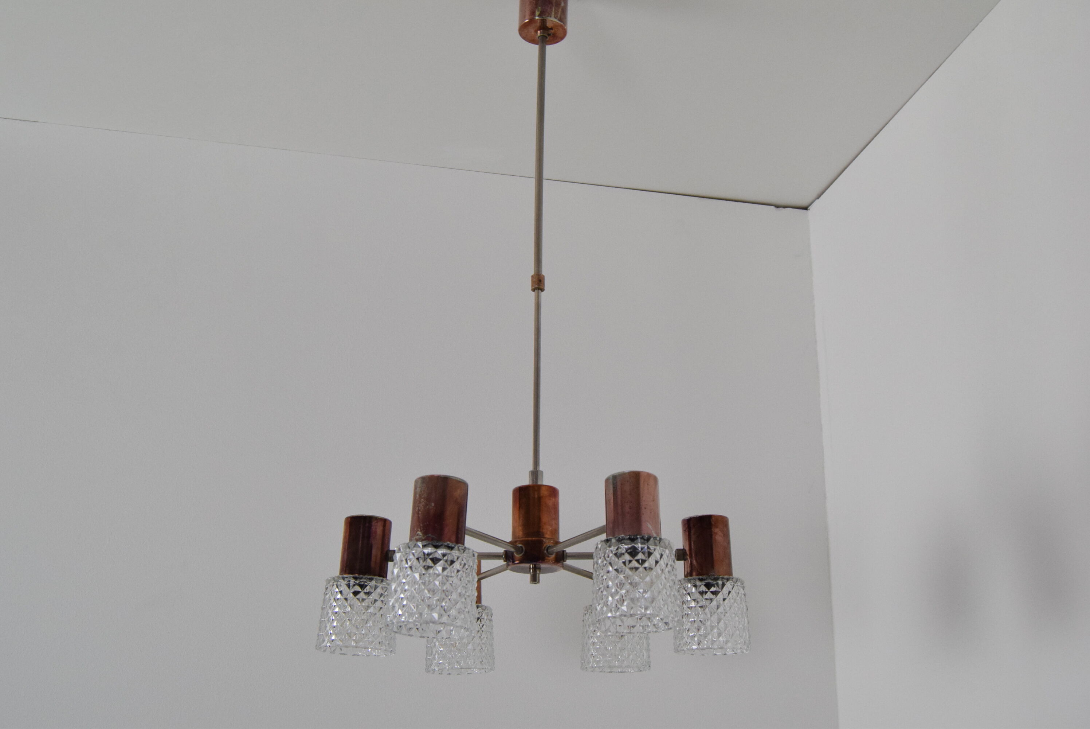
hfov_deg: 53.1
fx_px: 1091
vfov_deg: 36.9
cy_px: 364
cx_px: 545
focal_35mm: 36
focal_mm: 24
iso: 1600
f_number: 7.1
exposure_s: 1/200
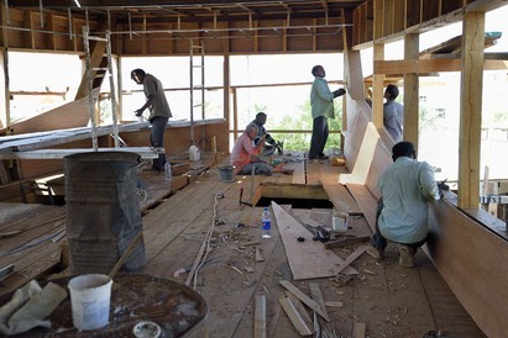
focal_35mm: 43
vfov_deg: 31.2
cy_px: 168
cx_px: 253
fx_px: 607
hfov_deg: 45.4
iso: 2000
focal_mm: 42
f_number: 7.1
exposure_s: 1/1250
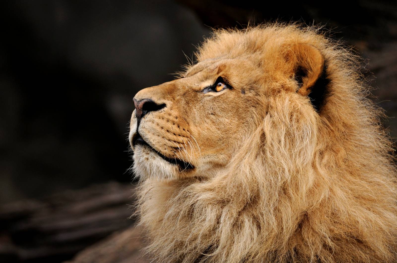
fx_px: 4957
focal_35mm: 450
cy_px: 132
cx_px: 198
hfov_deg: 4.6
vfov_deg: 3.0
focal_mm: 300
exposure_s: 1/250
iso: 320
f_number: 4
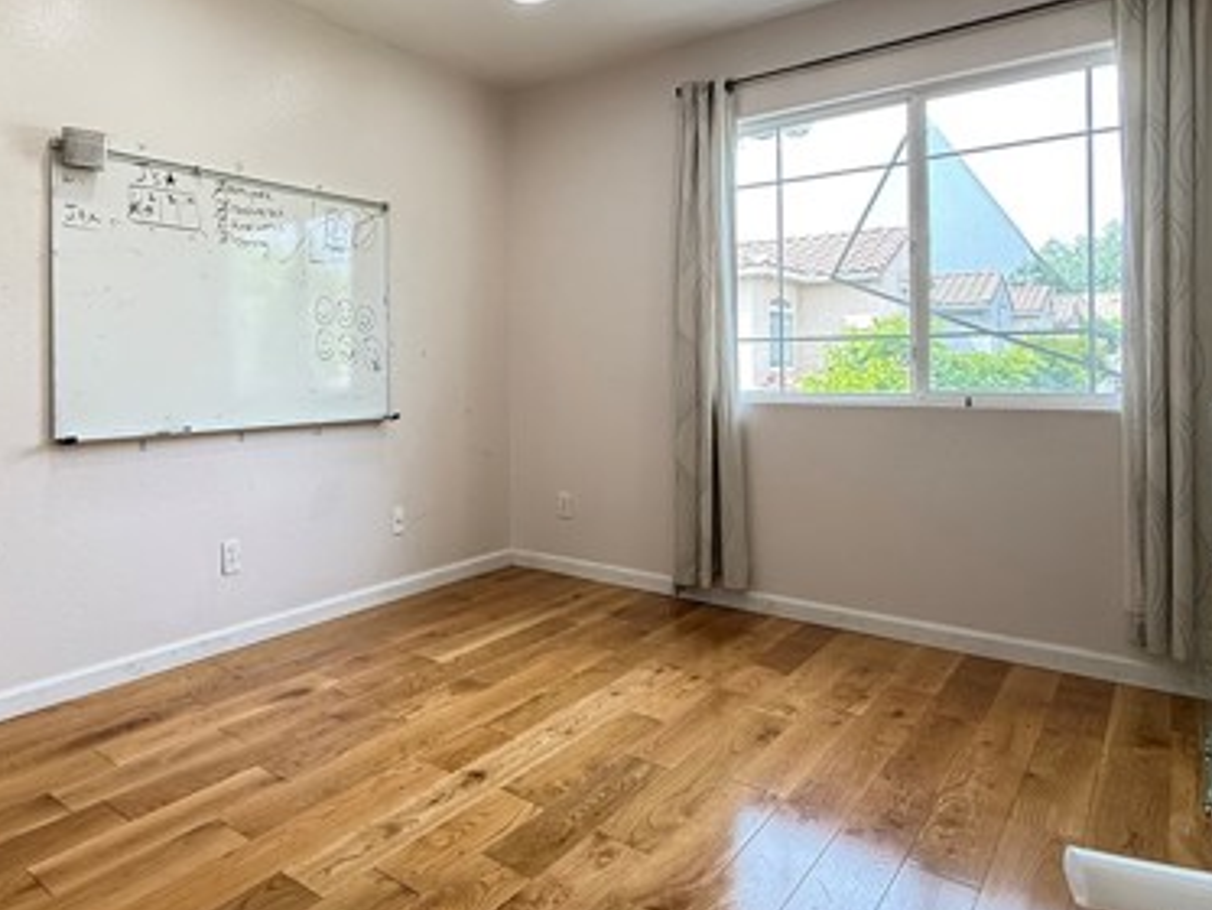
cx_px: 348
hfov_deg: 68.3
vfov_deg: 56.4
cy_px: 361
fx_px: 841
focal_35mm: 24
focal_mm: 2.22
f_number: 2.2
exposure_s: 1/120
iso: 160
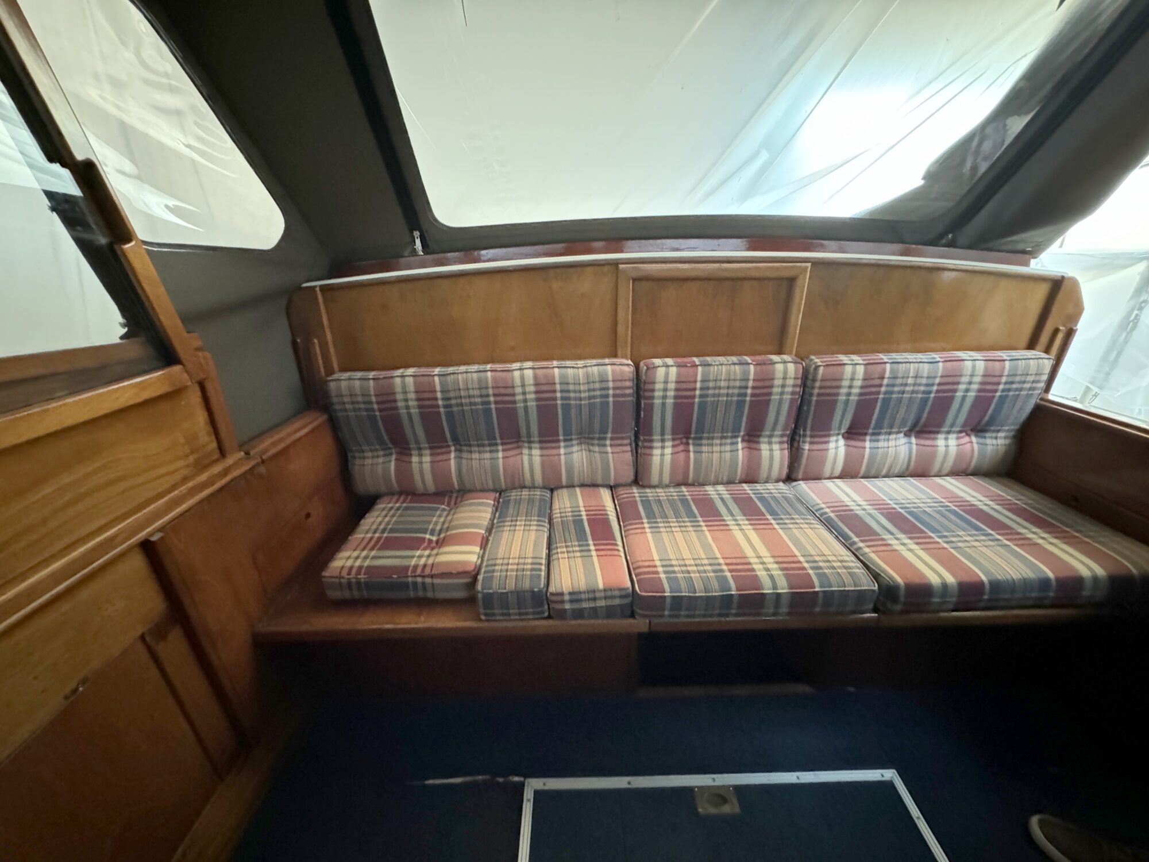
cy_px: 431
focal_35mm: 14
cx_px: 574
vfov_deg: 85.7
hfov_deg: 102.1
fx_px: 465
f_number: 2.2
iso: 2000
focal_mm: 2.22
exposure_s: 1/30
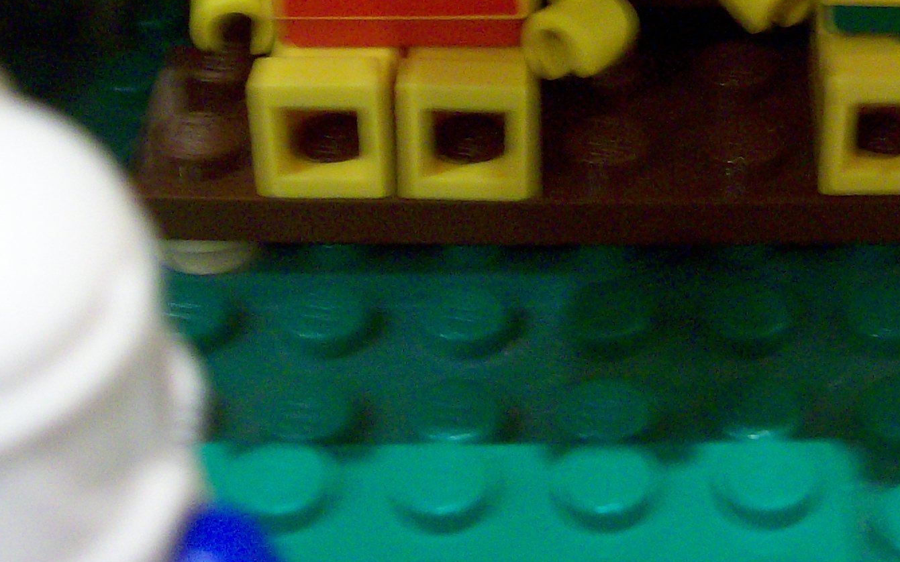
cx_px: 660
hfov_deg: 25.3
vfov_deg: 15.5
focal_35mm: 81
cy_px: -115
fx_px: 1987
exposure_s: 1/8
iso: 160
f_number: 2.7
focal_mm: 6
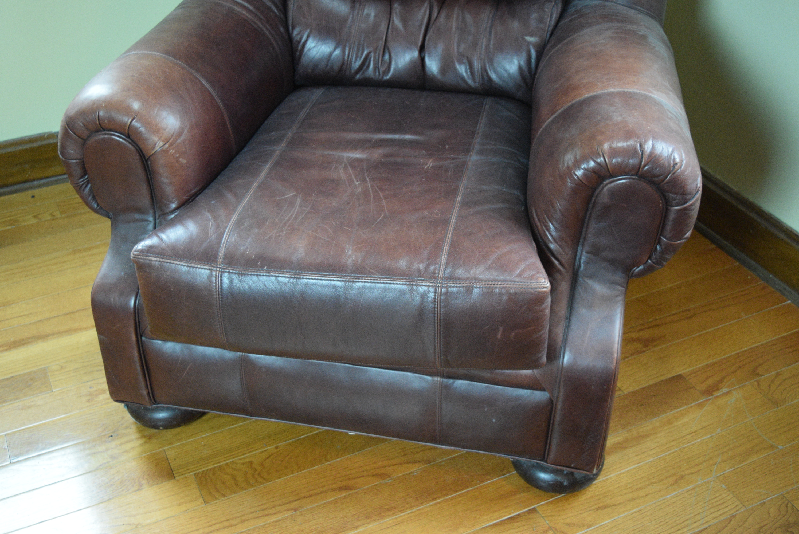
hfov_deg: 44.9
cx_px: 400
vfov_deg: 30.9
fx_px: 966
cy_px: 267
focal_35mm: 44
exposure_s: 1/60
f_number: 4.2
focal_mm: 29
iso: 3200
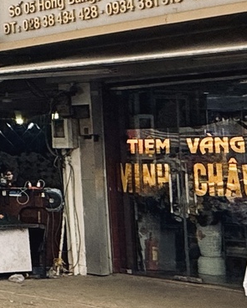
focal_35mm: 95
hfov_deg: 10.3
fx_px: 867
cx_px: -544
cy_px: 90
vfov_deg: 20.0
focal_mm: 2.22
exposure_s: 1/985
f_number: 2.2
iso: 50
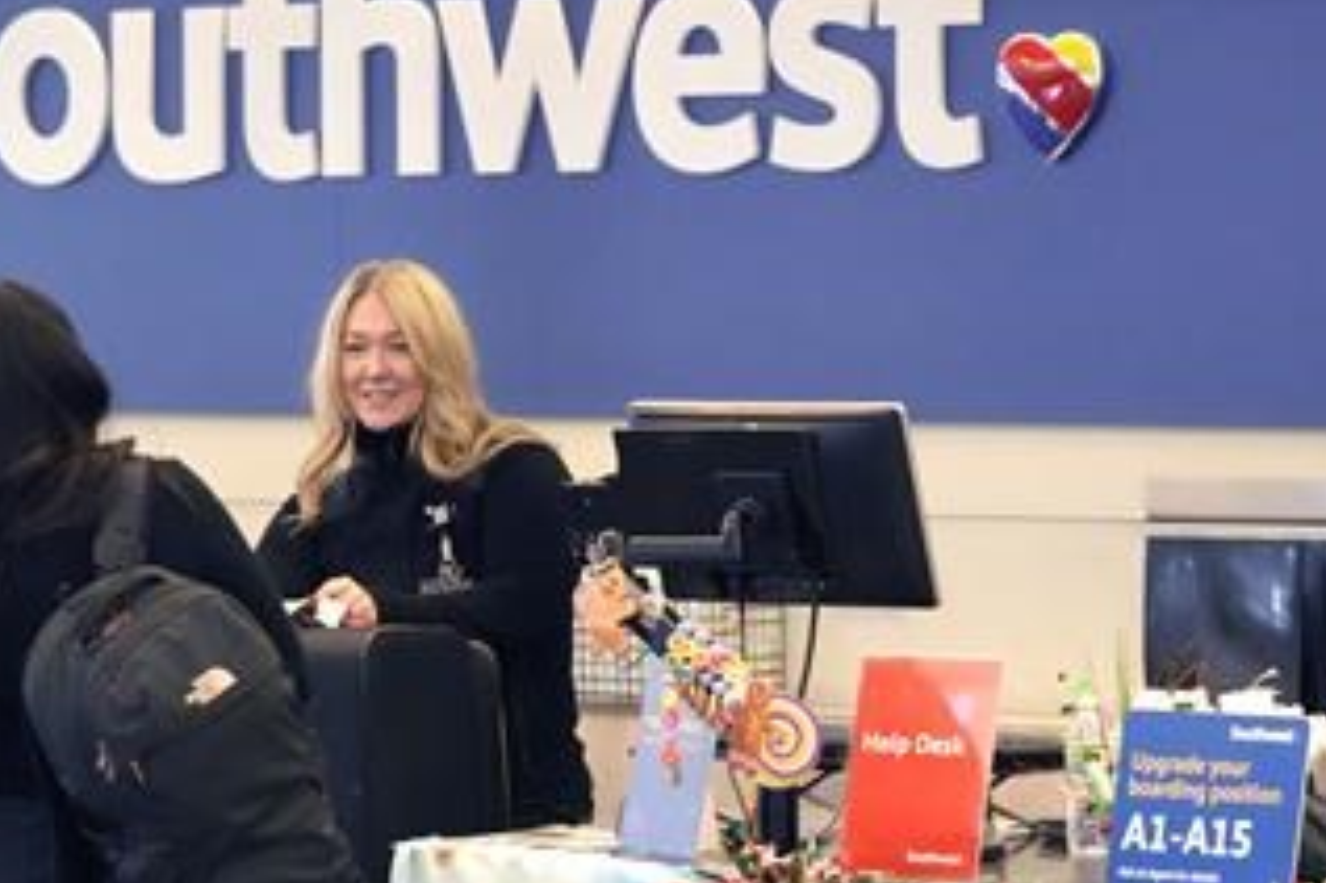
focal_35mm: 201
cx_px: 310
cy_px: 797
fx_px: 7399
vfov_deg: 6.8
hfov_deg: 10.2
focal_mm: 98
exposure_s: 1/320
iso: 8000
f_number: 4
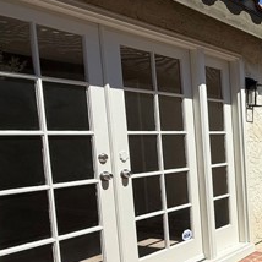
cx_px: 343
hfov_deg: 32.9
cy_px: 162
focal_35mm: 37
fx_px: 317
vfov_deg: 44.6
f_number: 2.2
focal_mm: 2.22
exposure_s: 1/4425
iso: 50
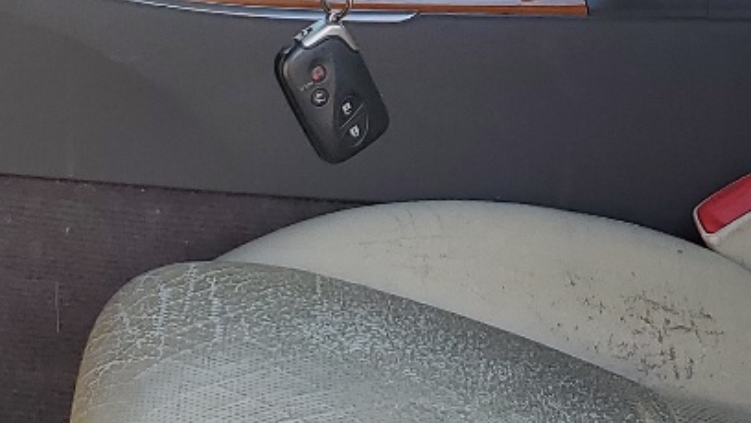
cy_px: 18
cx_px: 547
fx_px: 2212
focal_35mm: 111
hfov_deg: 19.2
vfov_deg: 10.9
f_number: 1.5
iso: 50
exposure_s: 1/833
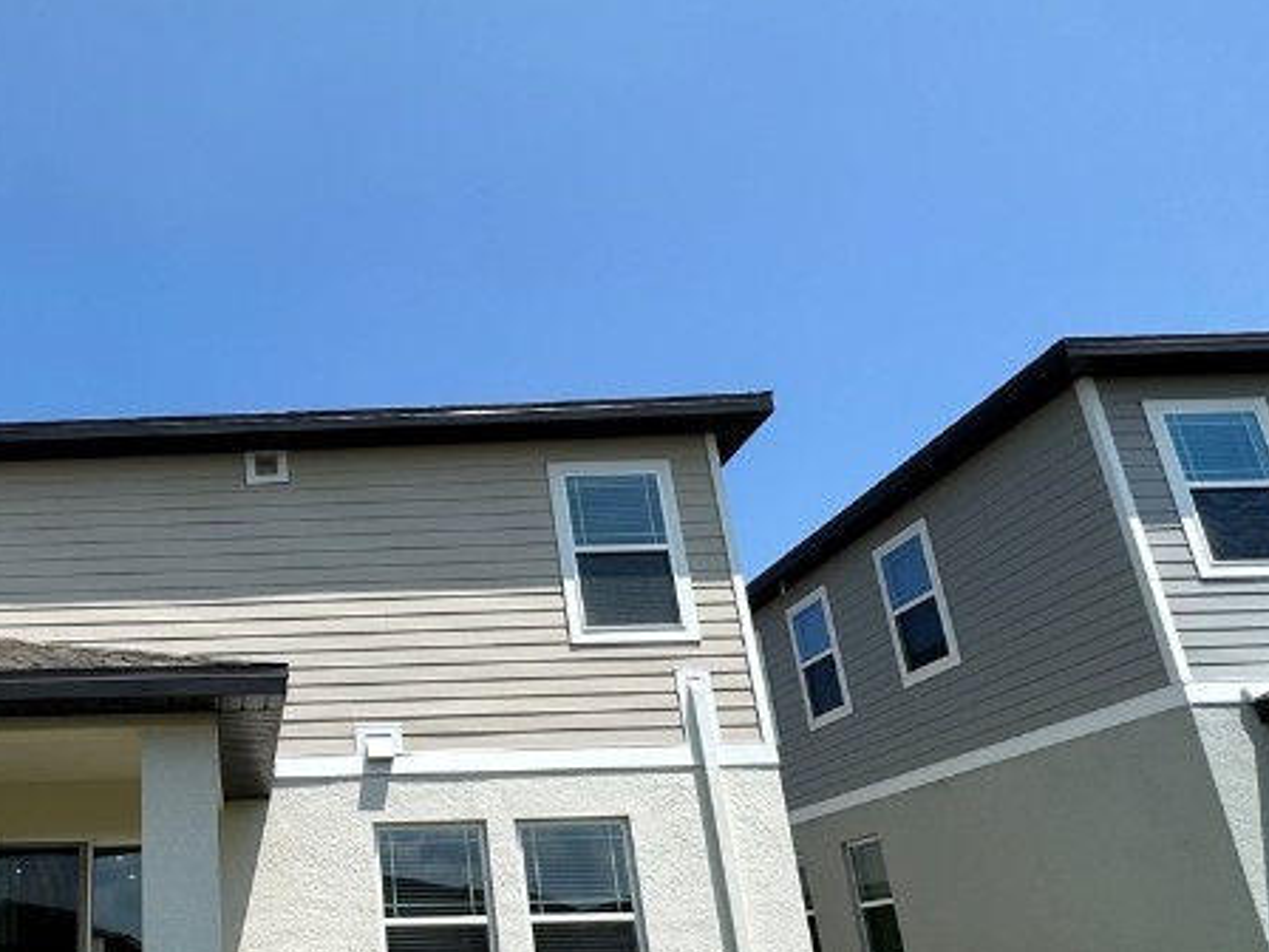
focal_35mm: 32
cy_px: 584
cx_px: 164
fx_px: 1173
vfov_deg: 43.9
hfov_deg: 51.3
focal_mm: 2.22
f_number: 2.2
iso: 50
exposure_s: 1/2451
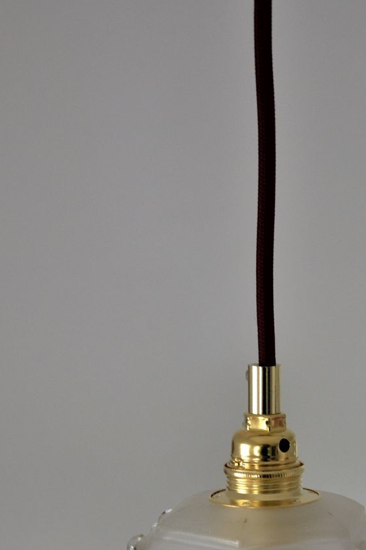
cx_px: 257
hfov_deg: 11.0
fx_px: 1891
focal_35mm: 124
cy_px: 405
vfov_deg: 16.4
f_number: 5
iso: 800
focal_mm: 52
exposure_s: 1/60
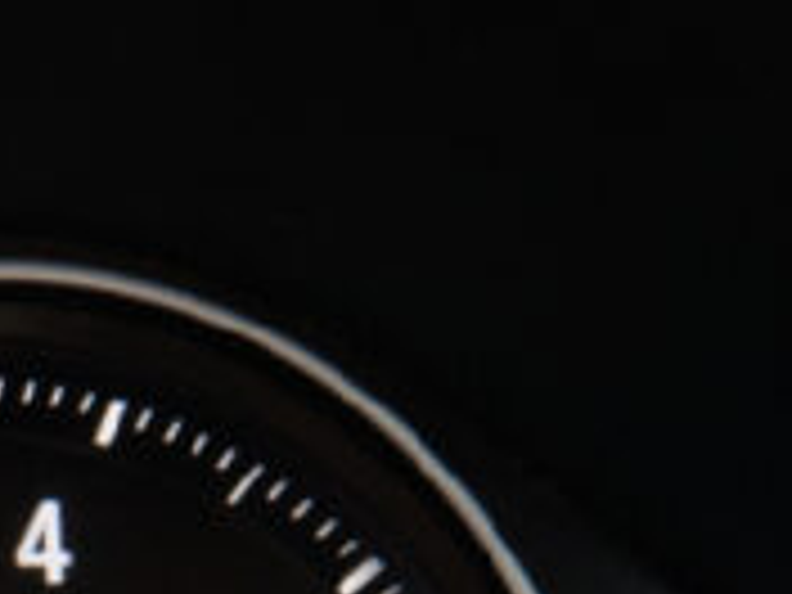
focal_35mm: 168
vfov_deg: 8.2
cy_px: 1384
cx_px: -1062
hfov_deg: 10.3
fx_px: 3844
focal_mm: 20.3
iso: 2000
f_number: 7.1
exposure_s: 1/180
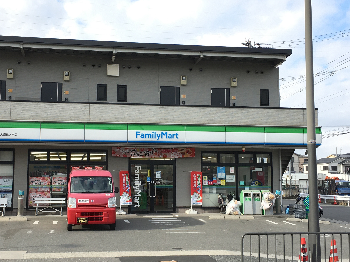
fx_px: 495
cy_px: 124
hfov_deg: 38.8
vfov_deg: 29.7
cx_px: 153
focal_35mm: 49
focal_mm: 4.15
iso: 25
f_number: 2.2
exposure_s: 1/574
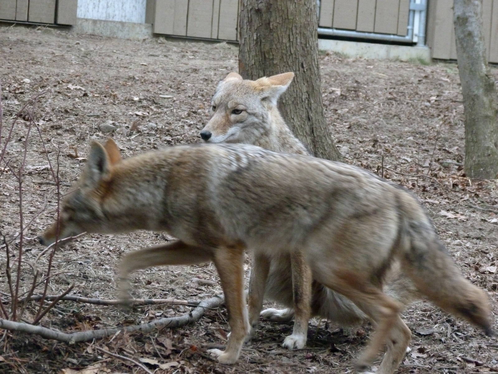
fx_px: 2028
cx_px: 249
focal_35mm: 141
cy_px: 187
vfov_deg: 10.5
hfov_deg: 14.0
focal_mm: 25.4
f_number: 3.6
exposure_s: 1/125
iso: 800
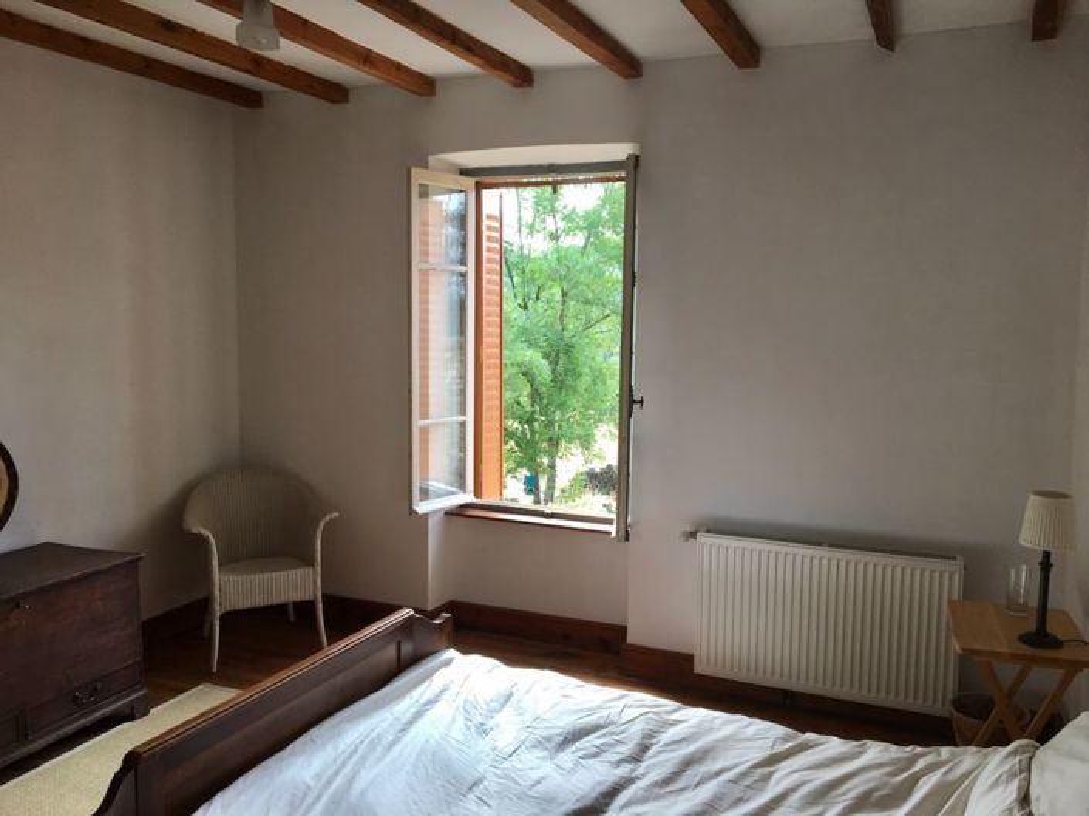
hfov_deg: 61.7
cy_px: 408
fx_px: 912
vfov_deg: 48.2
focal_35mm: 29
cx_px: 544
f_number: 2.2
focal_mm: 4.15
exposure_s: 1/100
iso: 32
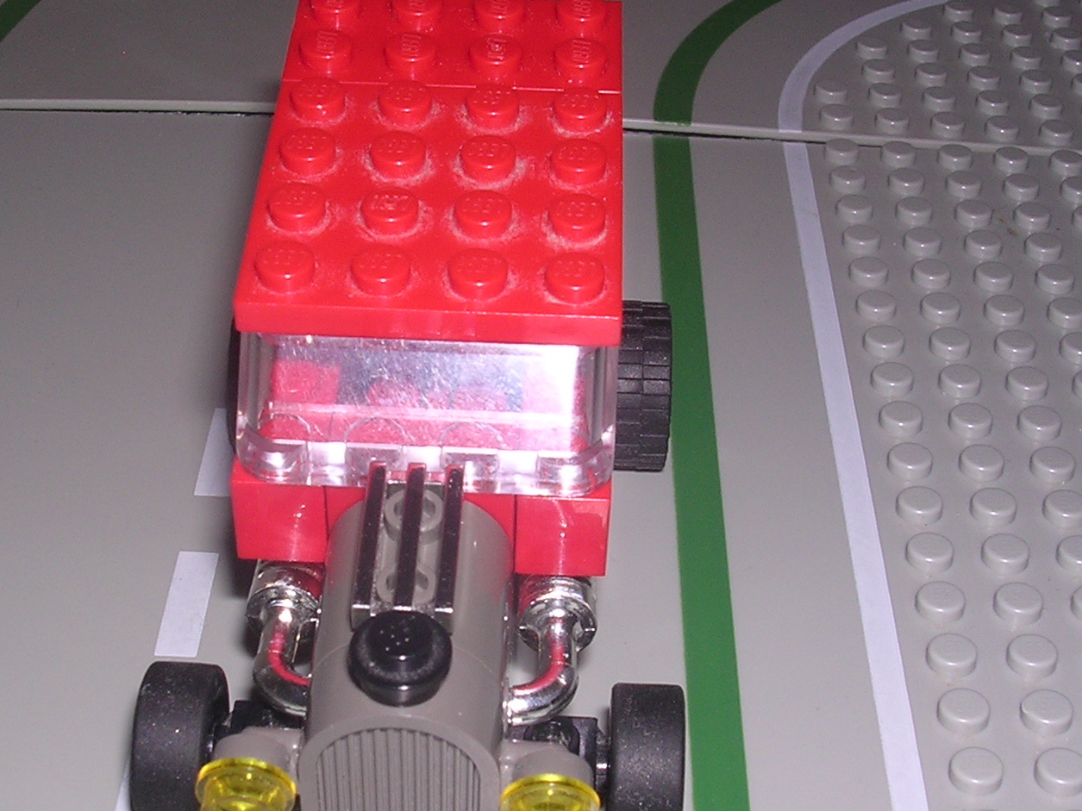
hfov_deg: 31.1
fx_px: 1938
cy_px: 470
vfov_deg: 23.6
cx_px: 455
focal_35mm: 62
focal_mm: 5.8
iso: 100
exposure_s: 1/60.1
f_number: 5.6
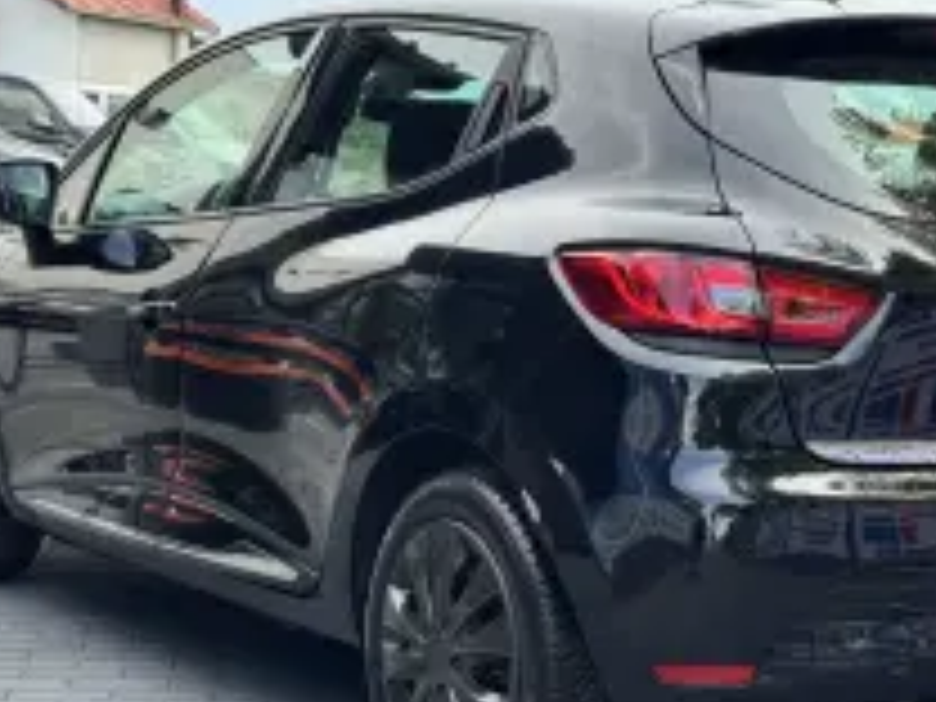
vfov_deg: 17.8
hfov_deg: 23.5
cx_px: 594
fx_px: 2244
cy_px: 428
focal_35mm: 83
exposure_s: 1/577
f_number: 1.78
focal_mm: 6.76
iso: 64
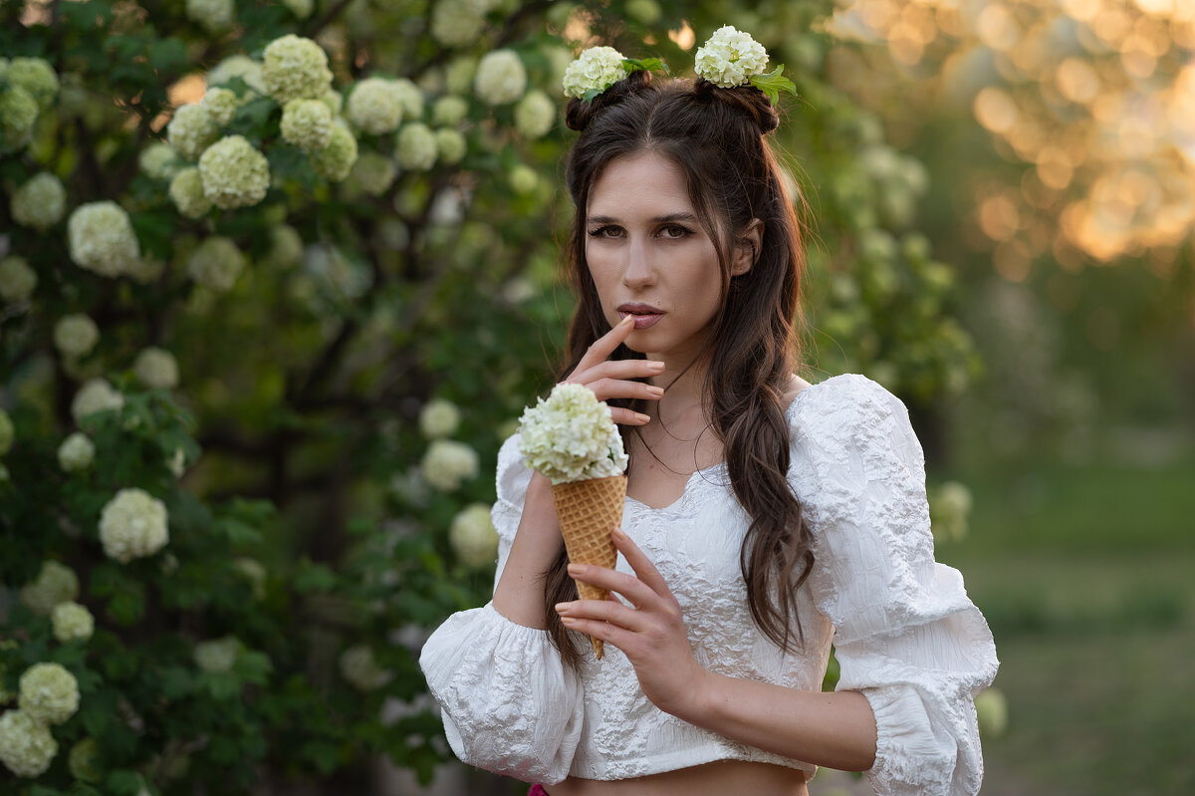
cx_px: 598
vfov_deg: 16.1
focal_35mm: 85
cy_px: 398
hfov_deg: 23.9
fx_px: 2820
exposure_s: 1/160
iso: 160
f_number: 2
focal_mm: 85
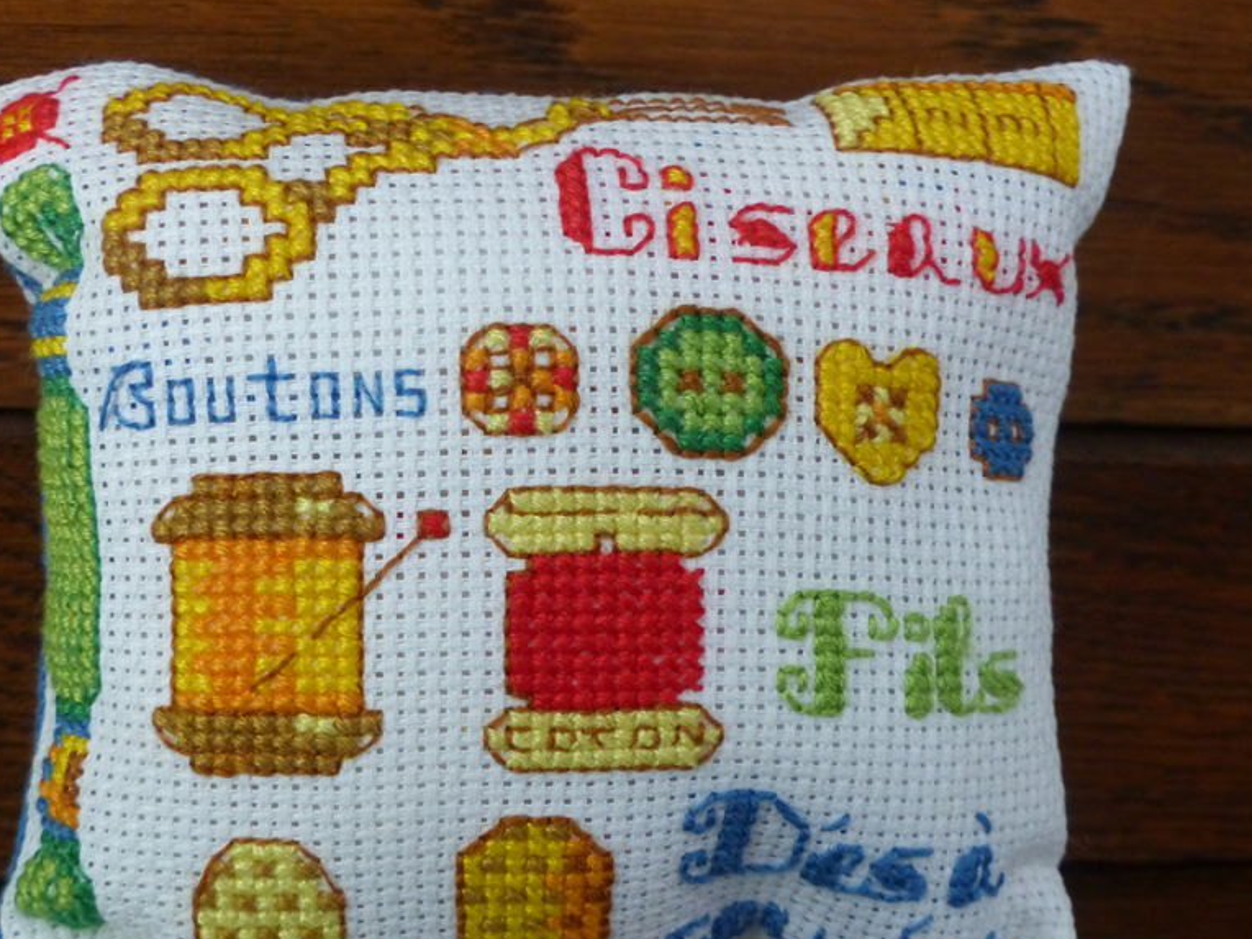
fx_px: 1989
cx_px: 482
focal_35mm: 55
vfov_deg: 26.5
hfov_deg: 34.8
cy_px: 554
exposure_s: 1/20
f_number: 2.8
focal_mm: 7.6
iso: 400
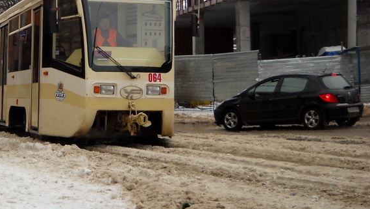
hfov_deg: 25.7
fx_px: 785
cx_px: 39
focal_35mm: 80
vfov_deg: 15.0
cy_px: 24
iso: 64
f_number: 3.1
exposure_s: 1/184
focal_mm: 6.72
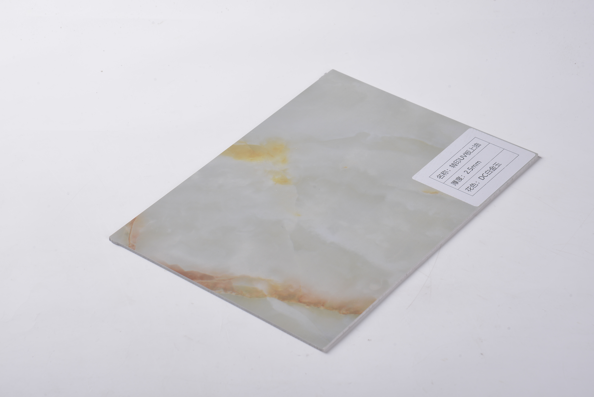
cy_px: 198
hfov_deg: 18.3
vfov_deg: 12.2
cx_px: 297
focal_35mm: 112
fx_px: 1849
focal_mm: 112
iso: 200
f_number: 11
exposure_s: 1/125
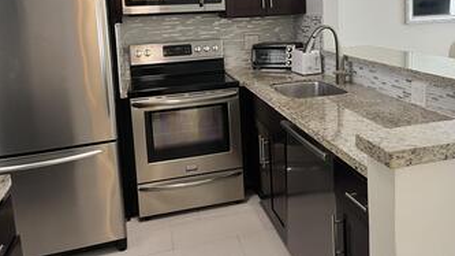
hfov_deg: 57.7
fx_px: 410
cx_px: 269
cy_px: 53
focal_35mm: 34
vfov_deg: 33.7
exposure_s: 1/60
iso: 100
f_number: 1.6
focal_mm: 5.1
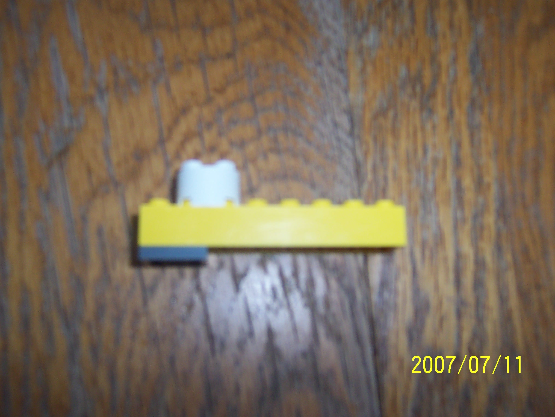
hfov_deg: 51.4
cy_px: 208
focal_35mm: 36
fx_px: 577
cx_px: 278
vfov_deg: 39.7
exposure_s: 1/60
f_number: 2.8
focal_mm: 5.6
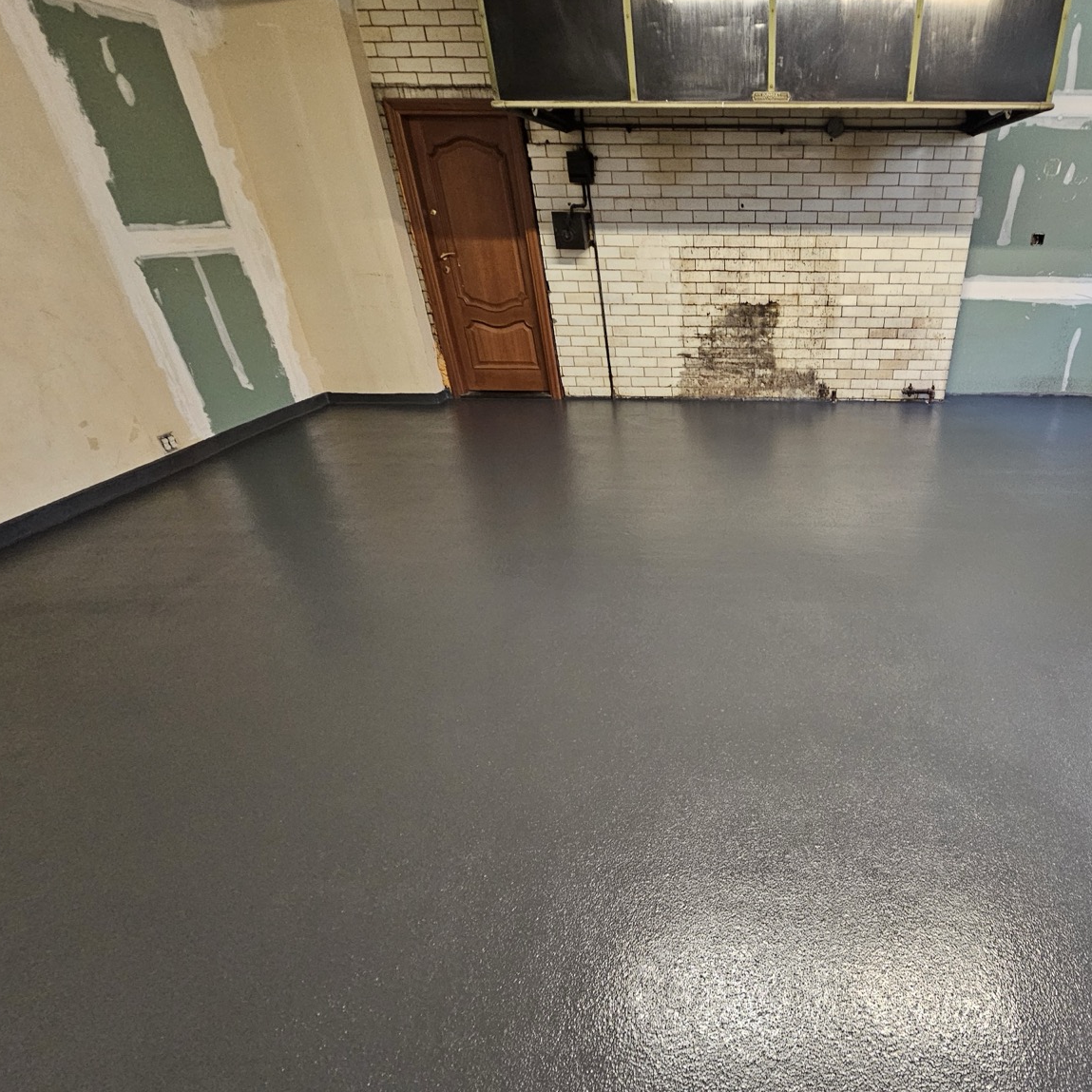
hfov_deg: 83.6
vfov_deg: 87.4
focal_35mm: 16
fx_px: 571
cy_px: 567
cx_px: 752
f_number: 2.2
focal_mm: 2.2
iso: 400
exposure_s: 1/30
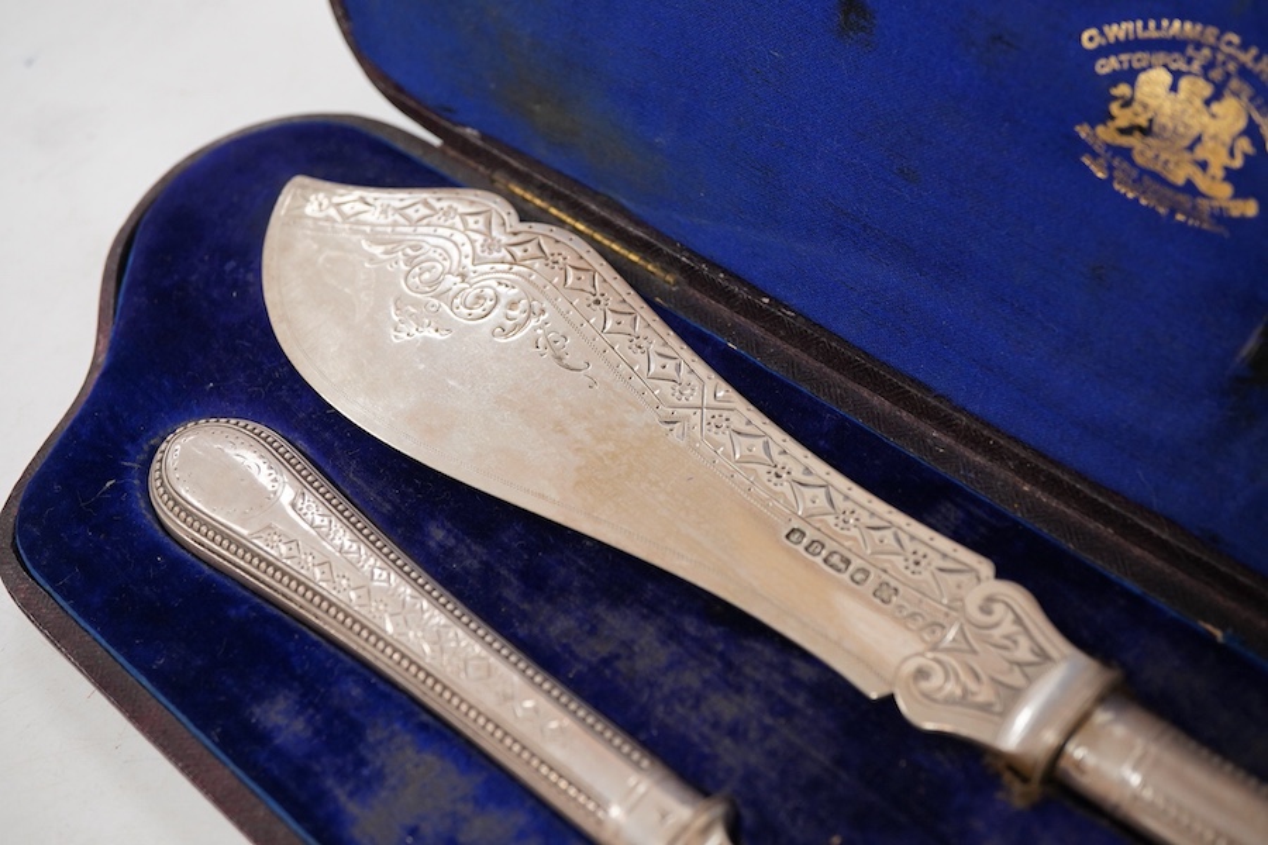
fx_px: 1585
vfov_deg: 29.9
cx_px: 634
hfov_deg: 43.6
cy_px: 422
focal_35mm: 45
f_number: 8
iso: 1250
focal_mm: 30
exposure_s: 1/125
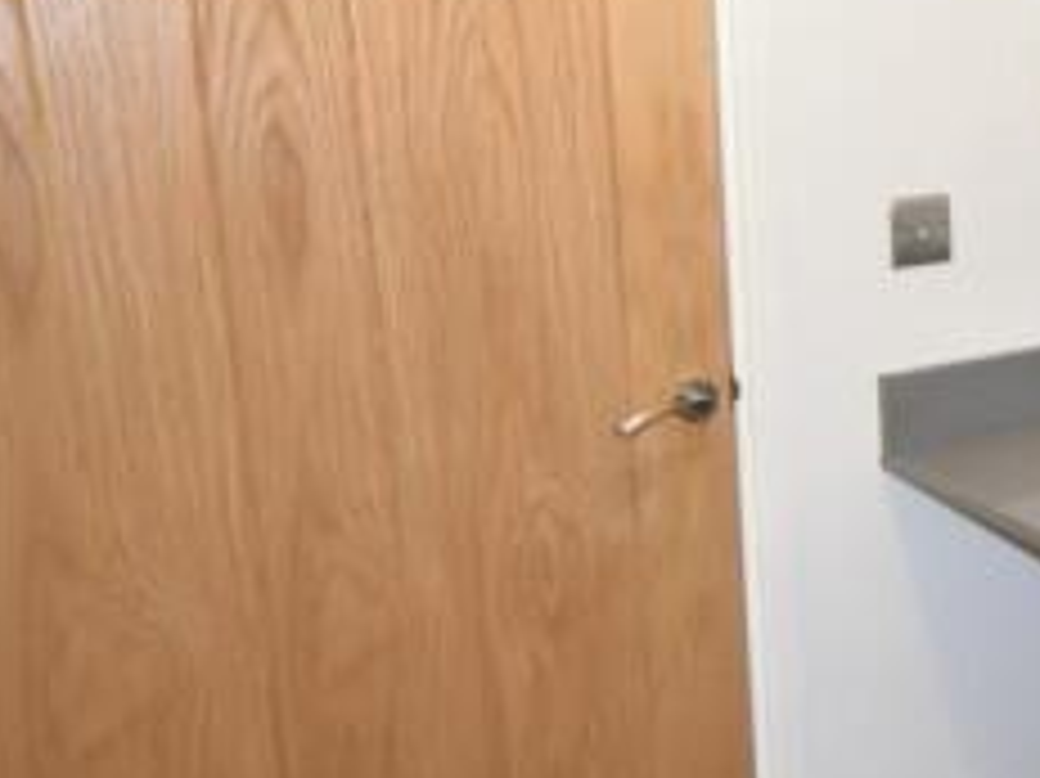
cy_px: 265
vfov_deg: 34.8
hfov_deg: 39.8
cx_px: 1058
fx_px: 1231
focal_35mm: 41
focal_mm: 10
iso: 800
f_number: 4
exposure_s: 1/50
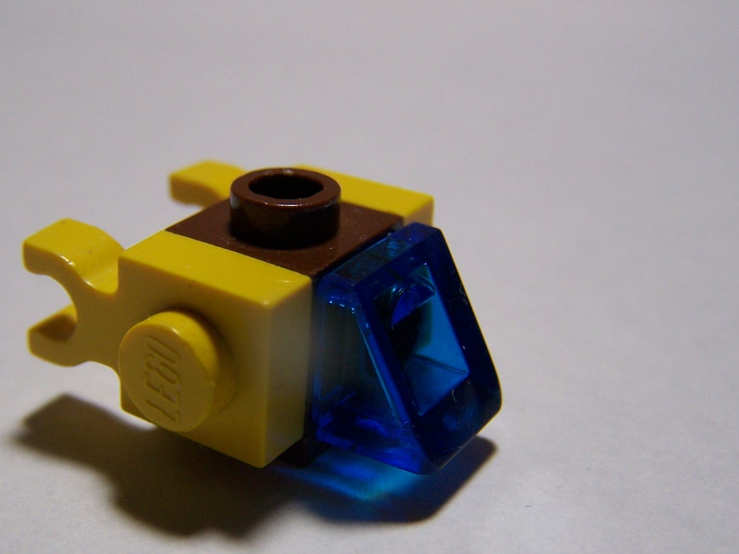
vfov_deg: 26.0
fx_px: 1195
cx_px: 309
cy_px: 331
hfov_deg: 34.3
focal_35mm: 56
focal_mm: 6.3
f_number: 2.8
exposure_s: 1/80
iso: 80
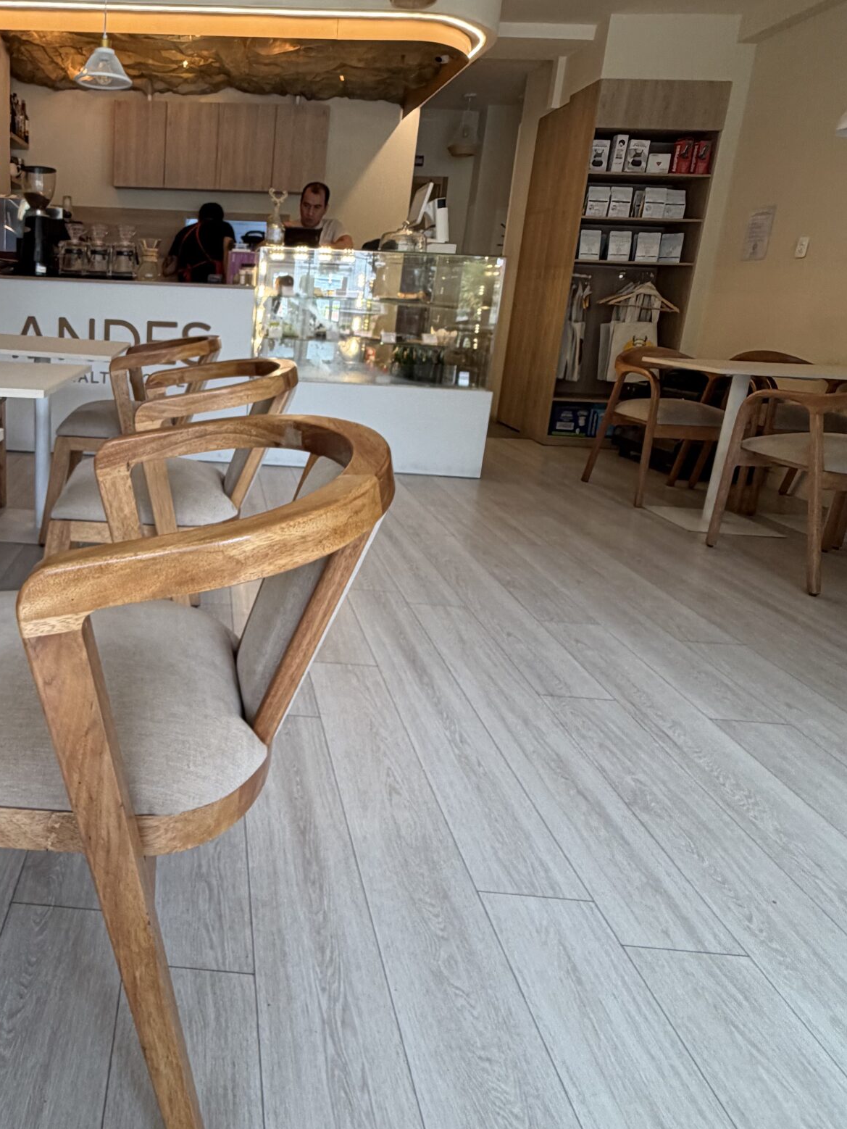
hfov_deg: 54.6
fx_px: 750
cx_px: 164
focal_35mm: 23
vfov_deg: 73.3
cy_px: 464
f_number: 2.2
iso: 125
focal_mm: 2.22
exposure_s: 1/120
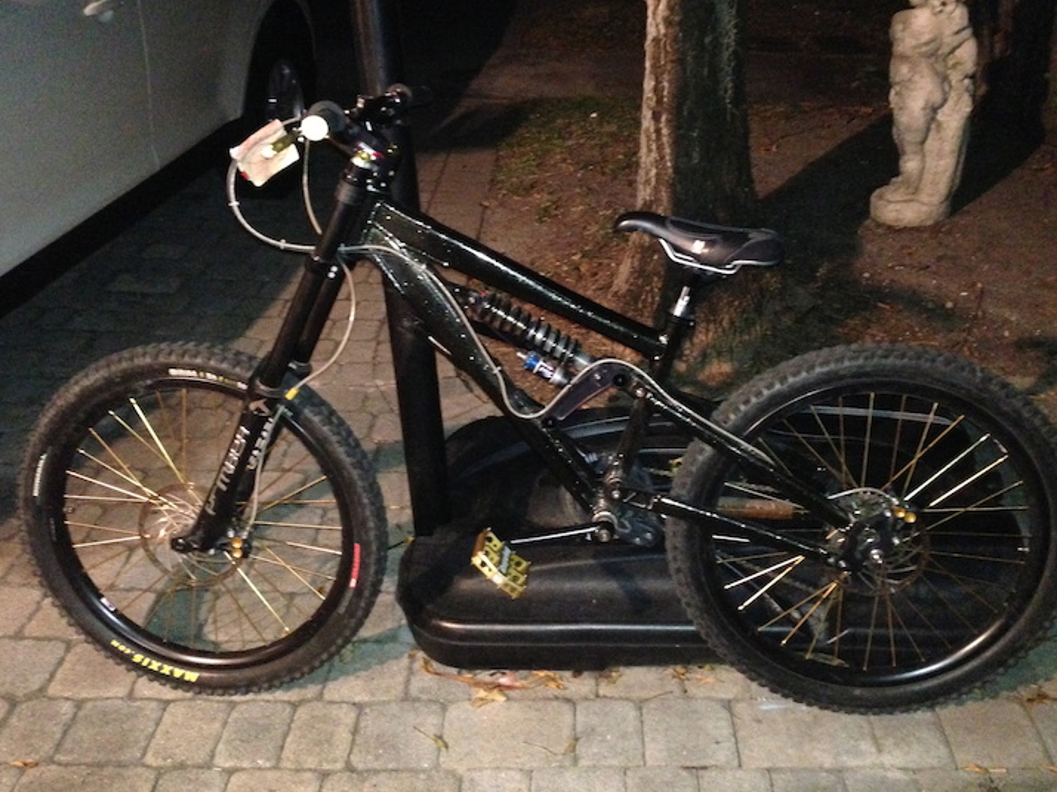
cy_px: 363
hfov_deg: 50.1
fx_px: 1129
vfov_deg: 38.6
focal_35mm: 37
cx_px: 540
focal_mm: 4.13
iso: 800
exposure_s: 1/16
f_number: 2.4
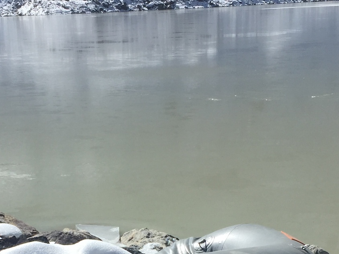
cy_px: 286
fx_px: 862
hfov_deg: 22.2
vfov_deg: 16.2
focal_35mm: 88
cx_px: 141
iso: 32
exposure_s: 1/2825
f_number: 2.2
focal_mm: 4.15
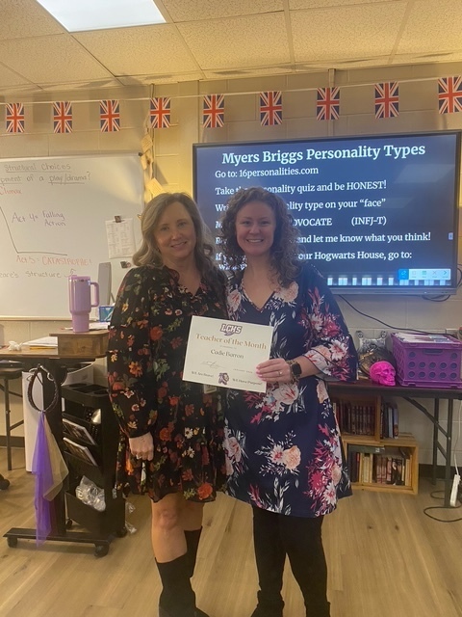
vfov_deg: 67.3
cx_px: 231
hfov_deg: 53.1
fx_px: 463
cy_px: 308
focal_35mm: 26
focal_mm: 4.25
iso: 500
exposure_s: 1/60
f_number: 1.8
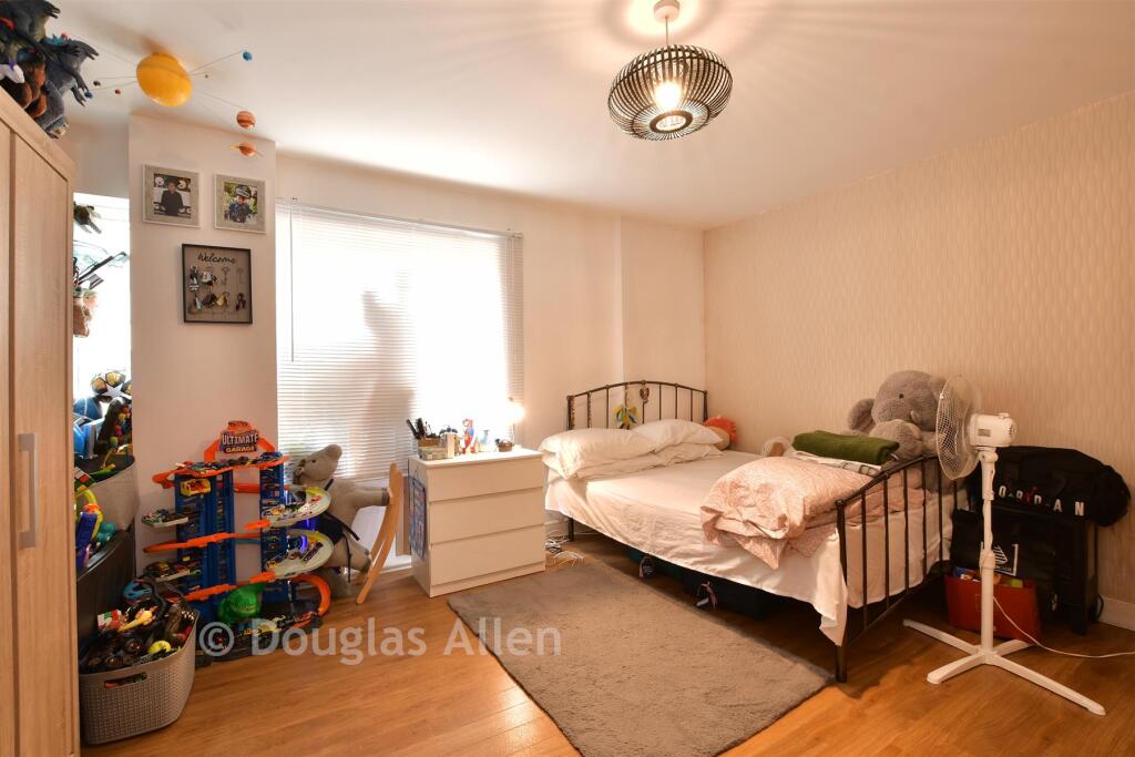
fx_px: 473
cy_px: 378
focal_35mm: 15
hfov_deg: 100.4
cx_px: 568
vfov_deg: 77.3
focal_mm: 10
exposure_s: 2.9
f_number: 8
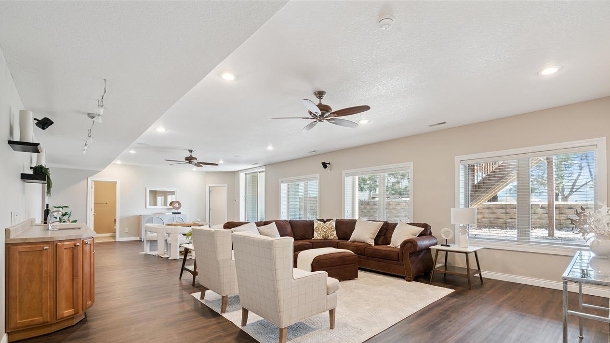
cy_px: 205
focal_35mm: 18
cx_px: 307
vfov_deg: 60.5
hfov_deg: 92.7
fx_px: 291
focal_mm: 17
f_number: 9
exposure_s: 1/6
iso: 400
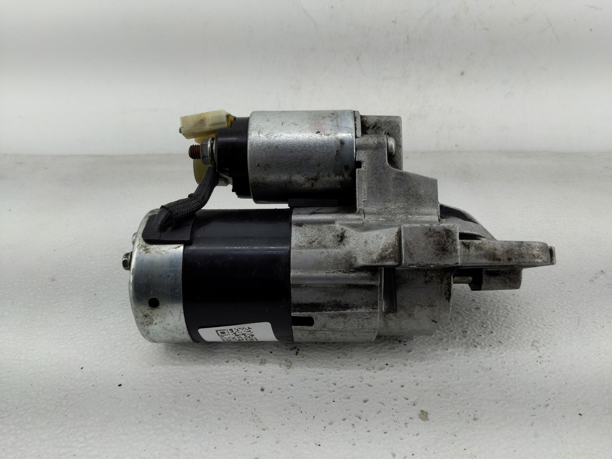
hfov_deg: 69.4
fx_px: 442
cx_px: 306
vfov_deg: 54.9
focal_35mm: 25
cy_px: 230
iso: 55
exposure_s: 1/171
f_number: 1.73
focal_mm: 4.38
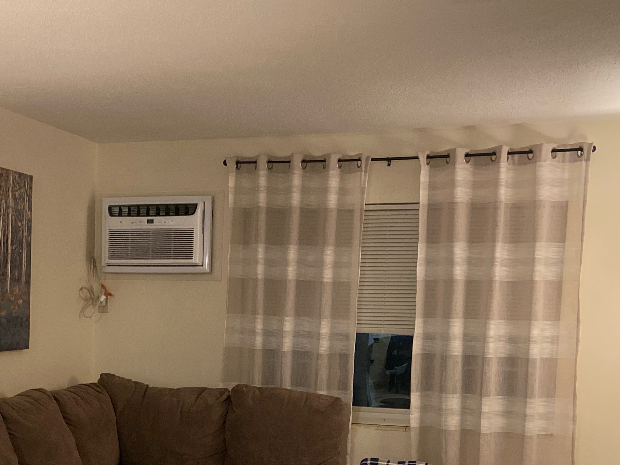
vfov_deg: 25.8
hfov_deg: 34.3
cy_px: 407
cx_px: 164
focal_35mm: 55
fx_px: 985
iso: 400
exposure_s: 1/40
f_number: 1.8
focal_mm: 4.25
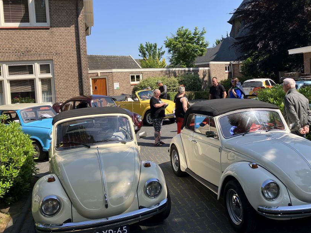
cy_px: 92
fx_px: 314
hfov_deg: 52.3
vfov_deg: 40.5
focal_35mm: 35
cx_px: 186
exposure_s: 1/1429
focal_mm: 3.99
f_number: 1.8
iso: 32
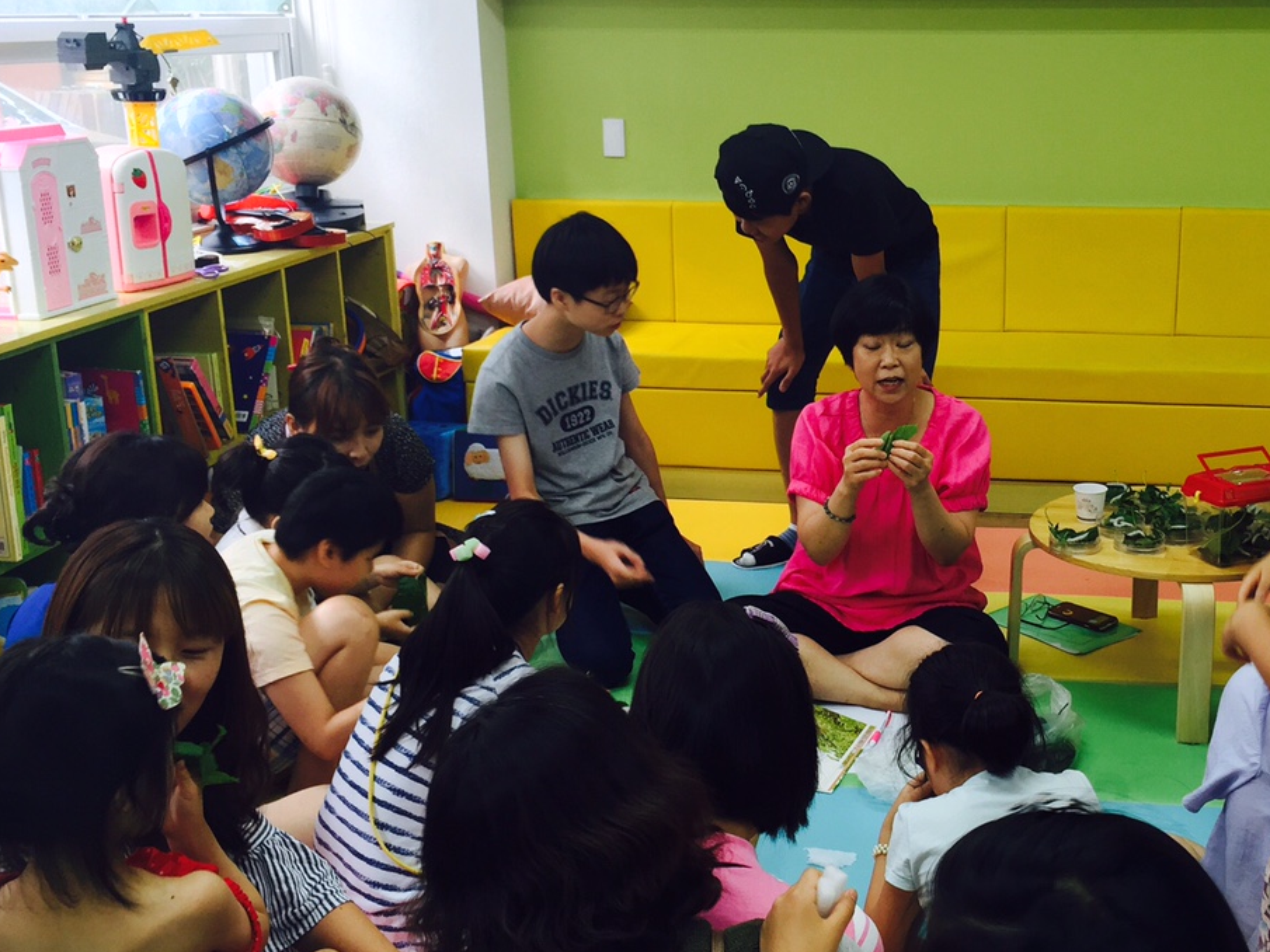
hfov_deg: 45.1
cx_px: 849
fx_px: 1504
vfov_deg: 35.1
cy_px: 443
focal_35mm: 41
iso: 32
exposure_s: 1/40
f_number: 2.2
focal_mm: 4.15
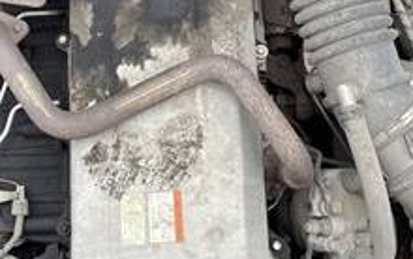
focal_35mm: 80
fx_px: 901
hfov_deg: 25.8
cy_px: -51
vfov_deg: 15.7
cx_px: 178
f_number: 1.6
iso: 32
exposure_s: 1/483
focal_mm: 4.2
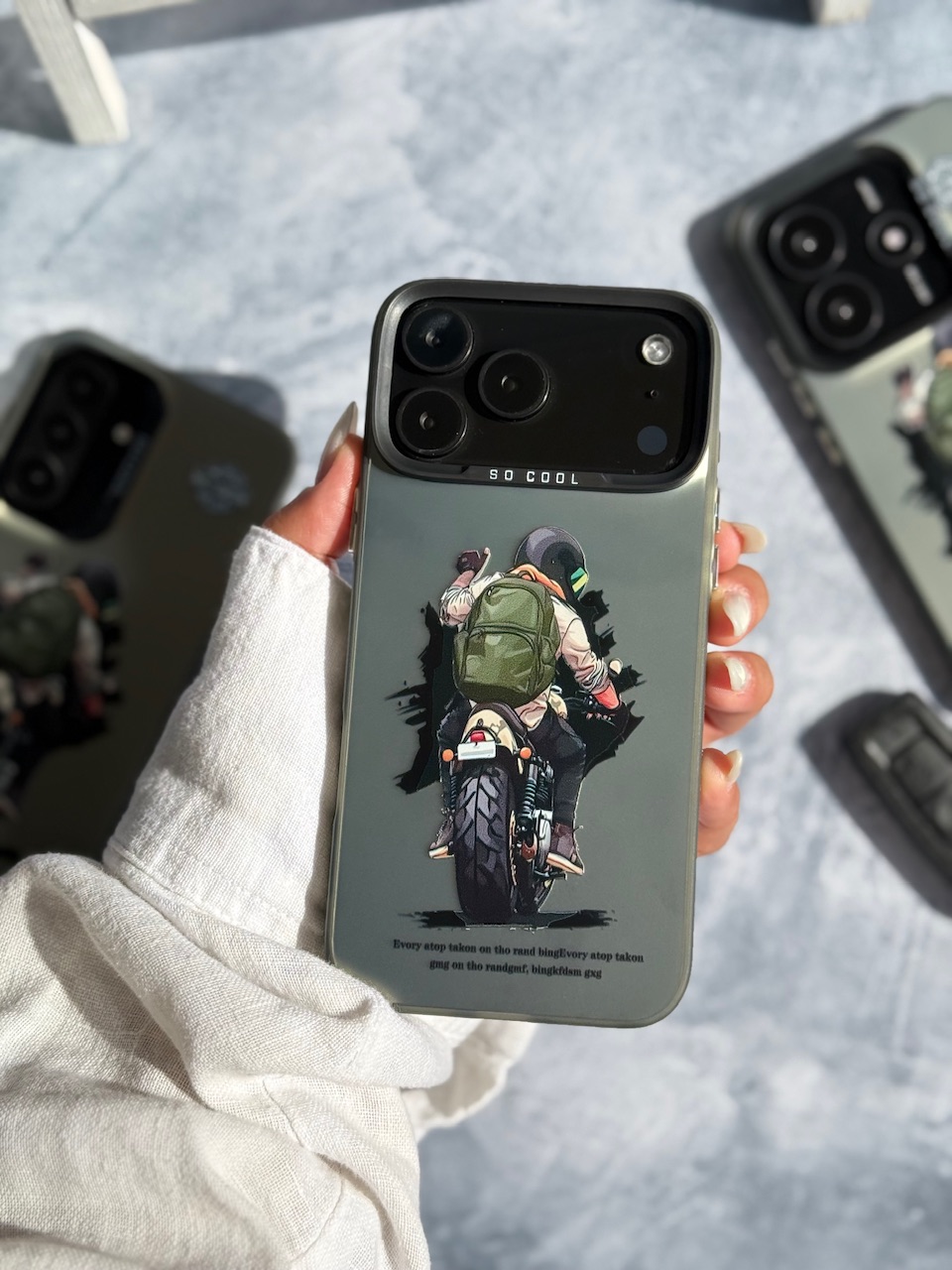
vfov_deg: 39.7
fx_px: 1760
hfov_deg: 30.3
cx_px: 476
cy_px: 635
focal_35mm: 48
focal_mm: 6.76
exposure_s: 1/4878
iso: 100
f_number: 1.78
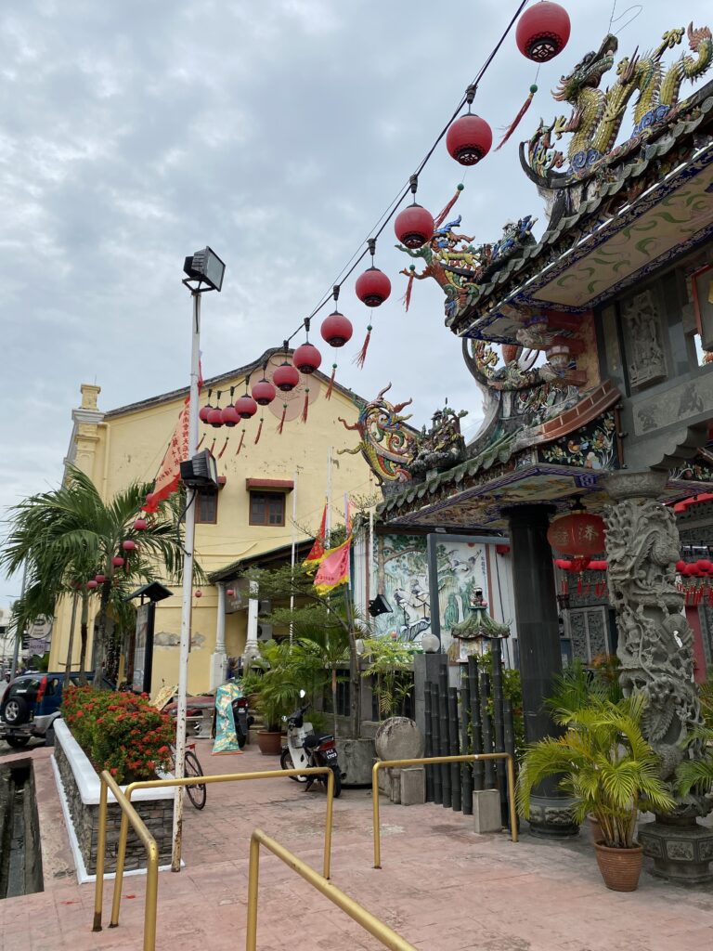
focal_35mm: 26
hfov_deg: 53.1
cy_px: 476
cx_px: 356
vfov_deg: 67.3
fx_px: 714
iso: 32
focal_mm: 4.25
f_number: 1.8
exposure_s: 1/1464
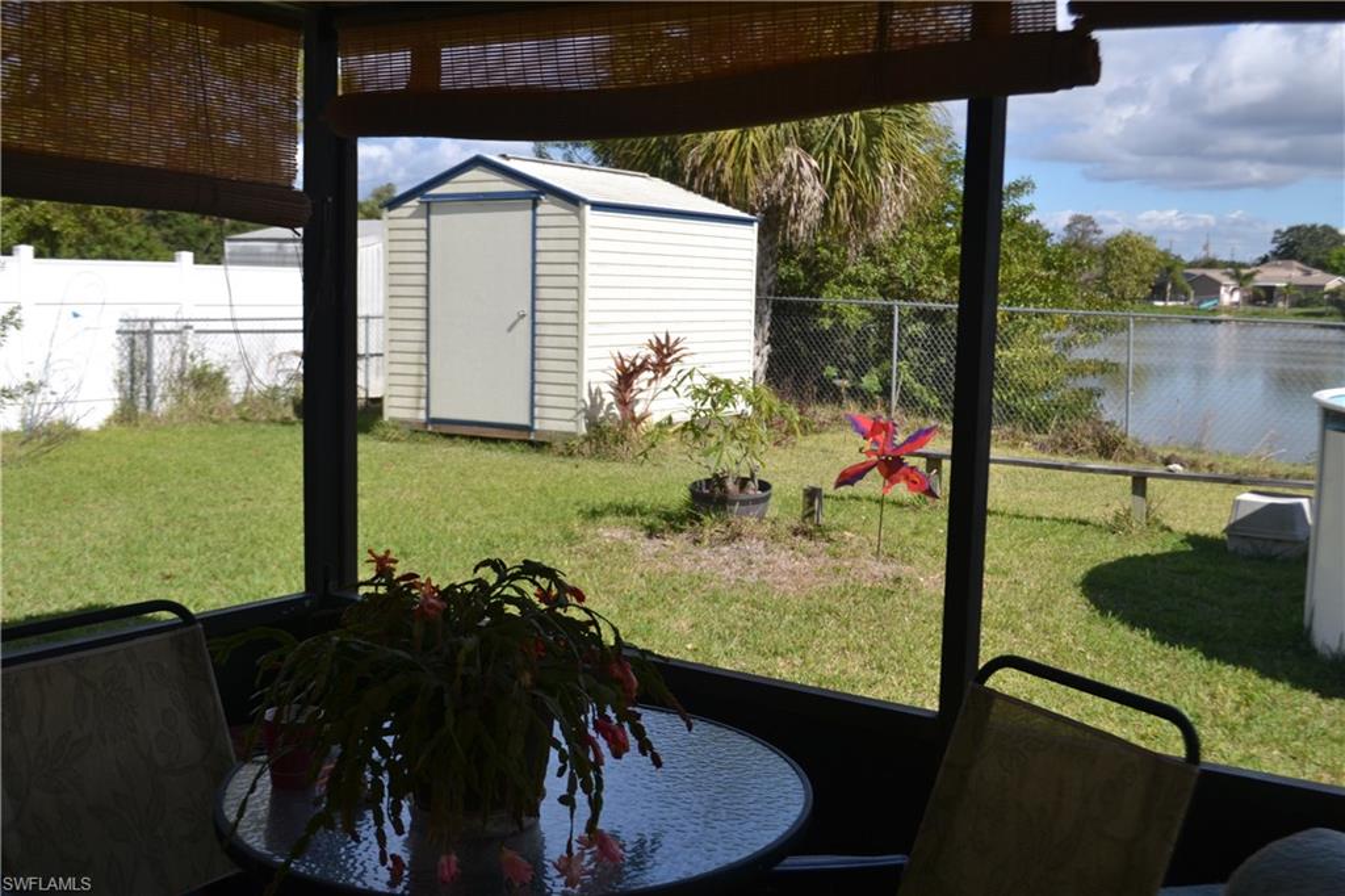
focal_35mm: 36
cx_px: 672
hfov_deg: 53.1
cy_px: 448
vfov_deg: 36.8
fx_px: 1344
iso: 100
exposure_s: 1/125
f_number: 5.6
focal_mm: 24
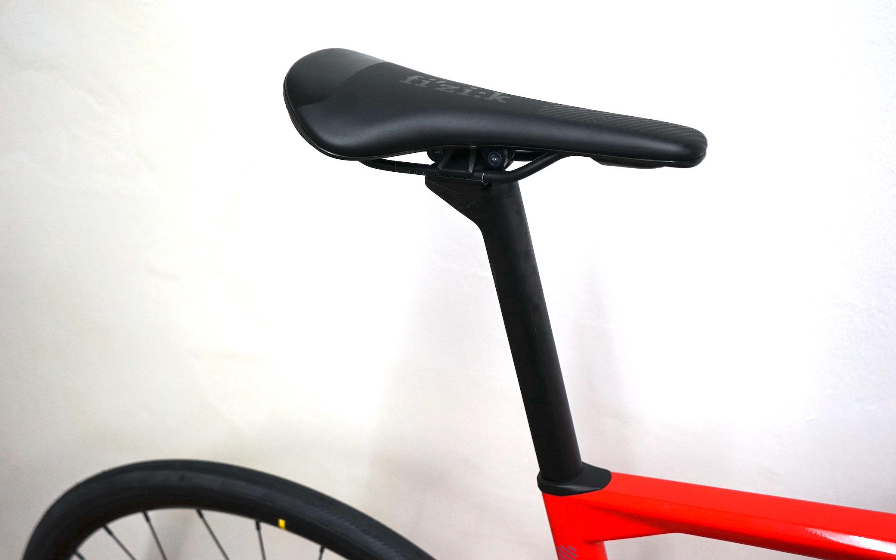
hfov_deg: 51.5
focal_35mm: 38
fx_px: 928
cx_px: 445
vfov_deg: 33.6
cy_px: 274
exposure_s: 1/160
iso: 1250
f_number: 4
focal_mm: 37
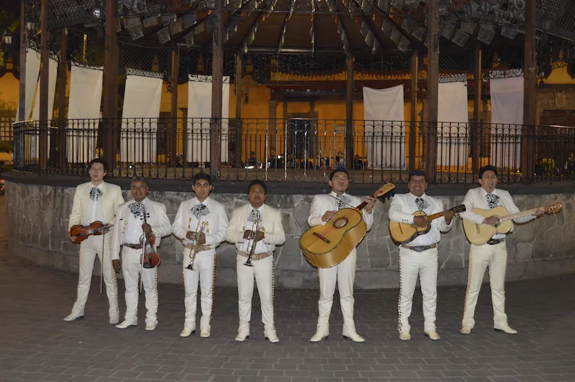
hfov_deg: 41.1
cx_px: 288
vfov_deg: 28.0
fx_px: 766
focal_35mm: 48
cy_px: 191
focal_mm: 32
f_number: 4.8
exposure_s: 1/60
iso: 3200
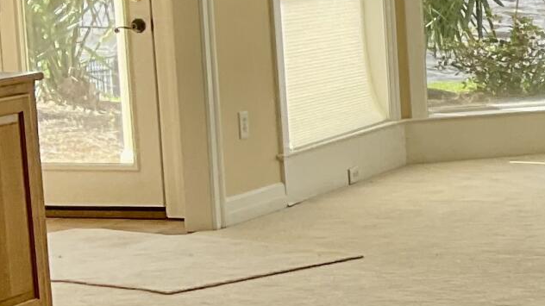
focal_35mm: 150
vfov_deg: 8.1
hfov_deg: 12.4
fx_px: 2167
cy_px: 212
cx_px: 1141
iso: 16
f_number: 1.8
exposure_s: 1/192
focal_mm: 3
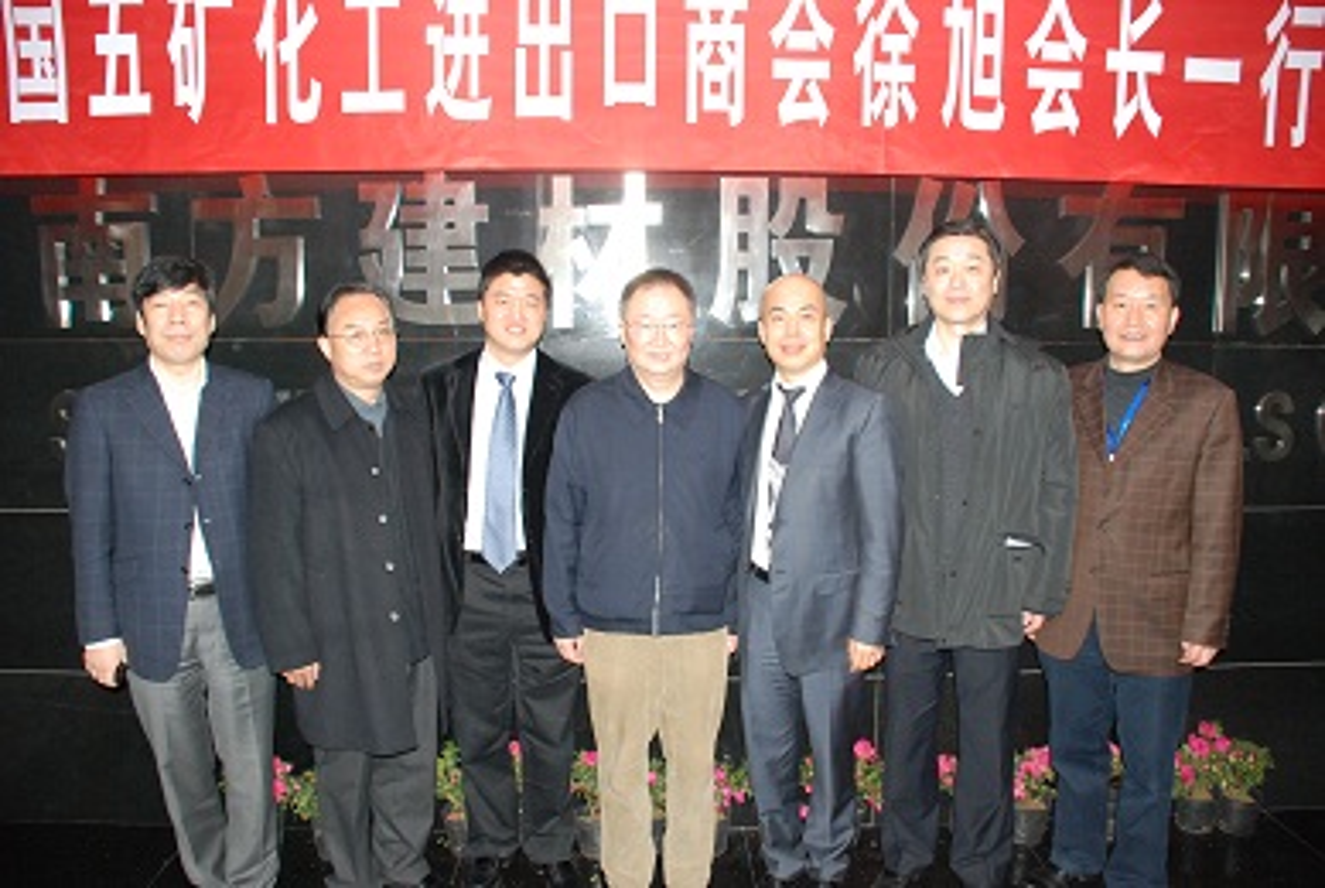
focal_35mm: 27
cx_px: 662
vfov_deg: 48.1
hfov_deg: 67.3
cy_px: 444
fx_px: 995
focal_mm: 18
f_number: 5
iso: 800
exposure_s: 1/60
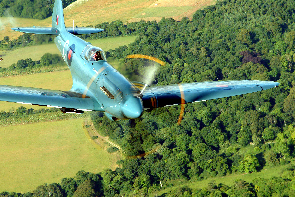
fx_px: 1600
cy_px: 79
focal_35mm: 195
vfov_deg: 7.1
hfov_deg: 10.5
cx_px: 115
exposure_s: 1/180
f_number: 8
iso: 100
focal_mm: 84
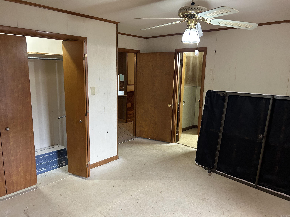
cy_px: 108
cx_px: 145
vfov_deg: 53.1
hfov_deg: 67.3
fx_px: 218
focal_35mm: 26
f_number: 1.5
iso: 200
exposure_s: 1/60
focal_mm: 5.7
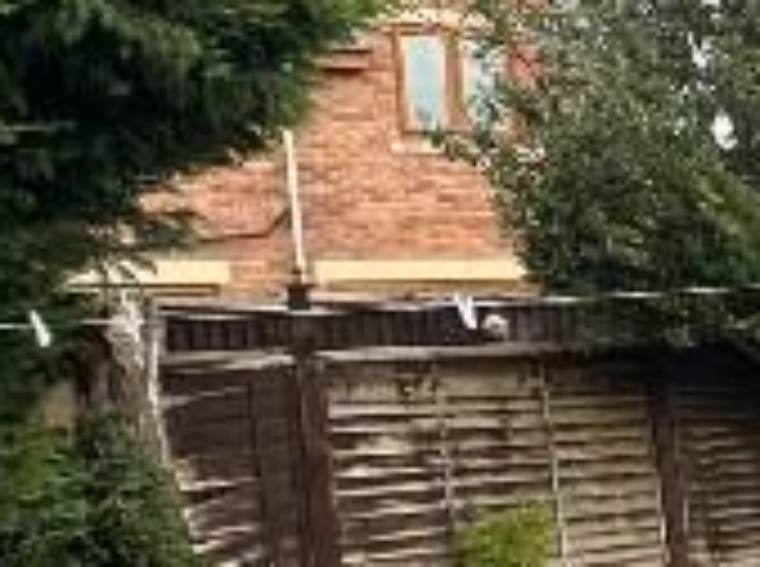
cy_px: 526
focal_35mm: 85
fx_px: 1862
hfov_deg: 18.4
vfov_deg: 17.0
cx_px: 1340
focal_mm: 2.22
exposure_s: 1/184
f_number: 2.2
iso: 40
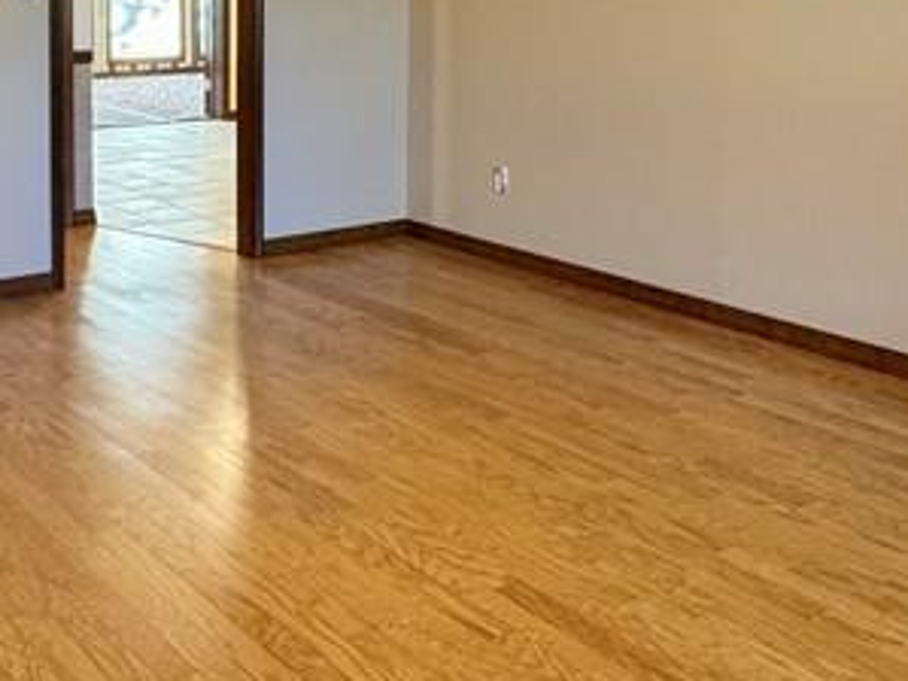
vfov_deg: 28.5
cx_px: 267
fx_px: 1259
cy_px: 12
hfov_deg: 39.0
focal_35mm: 48
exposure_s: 1/60
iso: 200
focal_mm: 2.22
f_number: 2.2
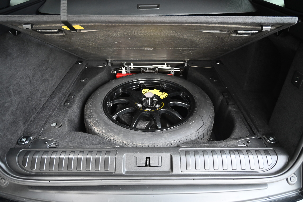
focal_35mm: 24
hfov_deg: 73.7
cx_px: 152
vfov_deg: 53.1
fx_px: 202
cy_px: 101
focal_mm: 24
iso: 3600
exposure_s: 1/60
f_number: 4
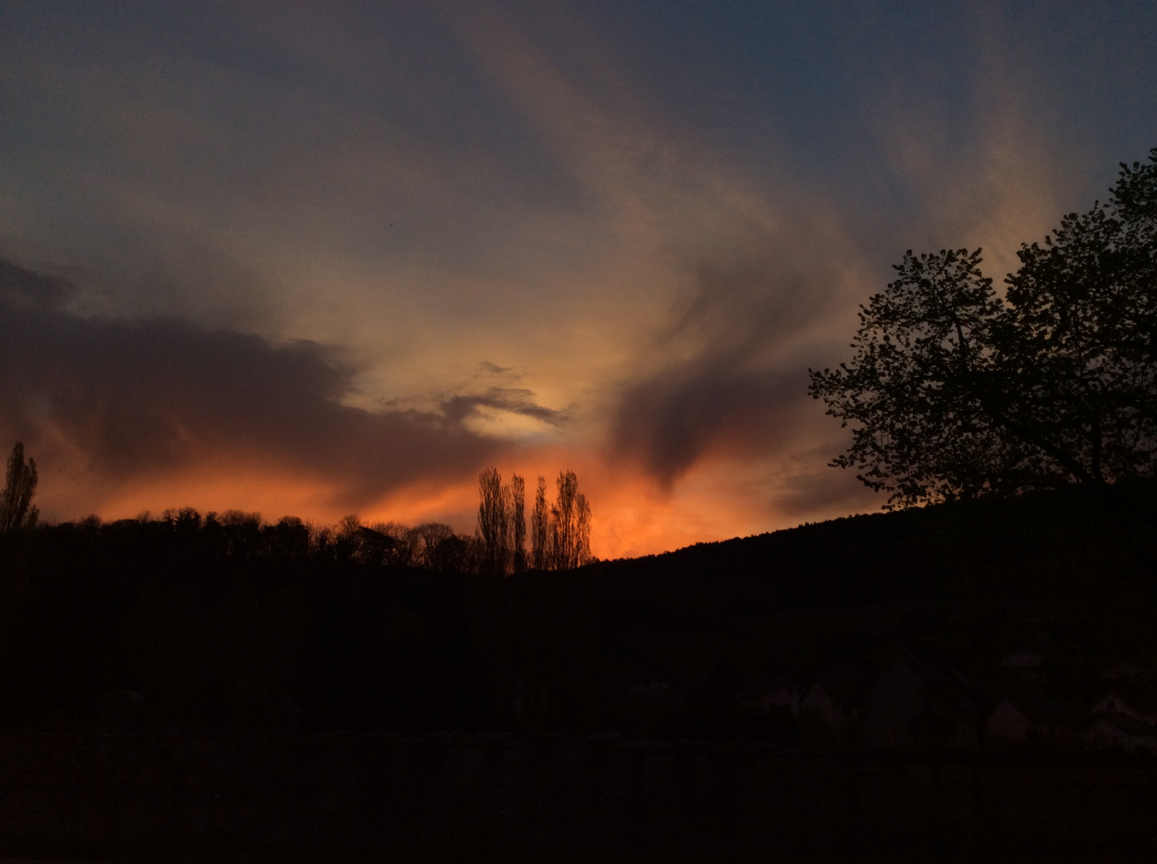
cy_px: 432
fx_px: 1068
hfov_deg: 56.9
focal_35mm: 32
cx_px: 578
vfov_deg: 44.1
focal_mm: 3.3
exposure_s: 1/286
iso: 32
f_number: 2.4
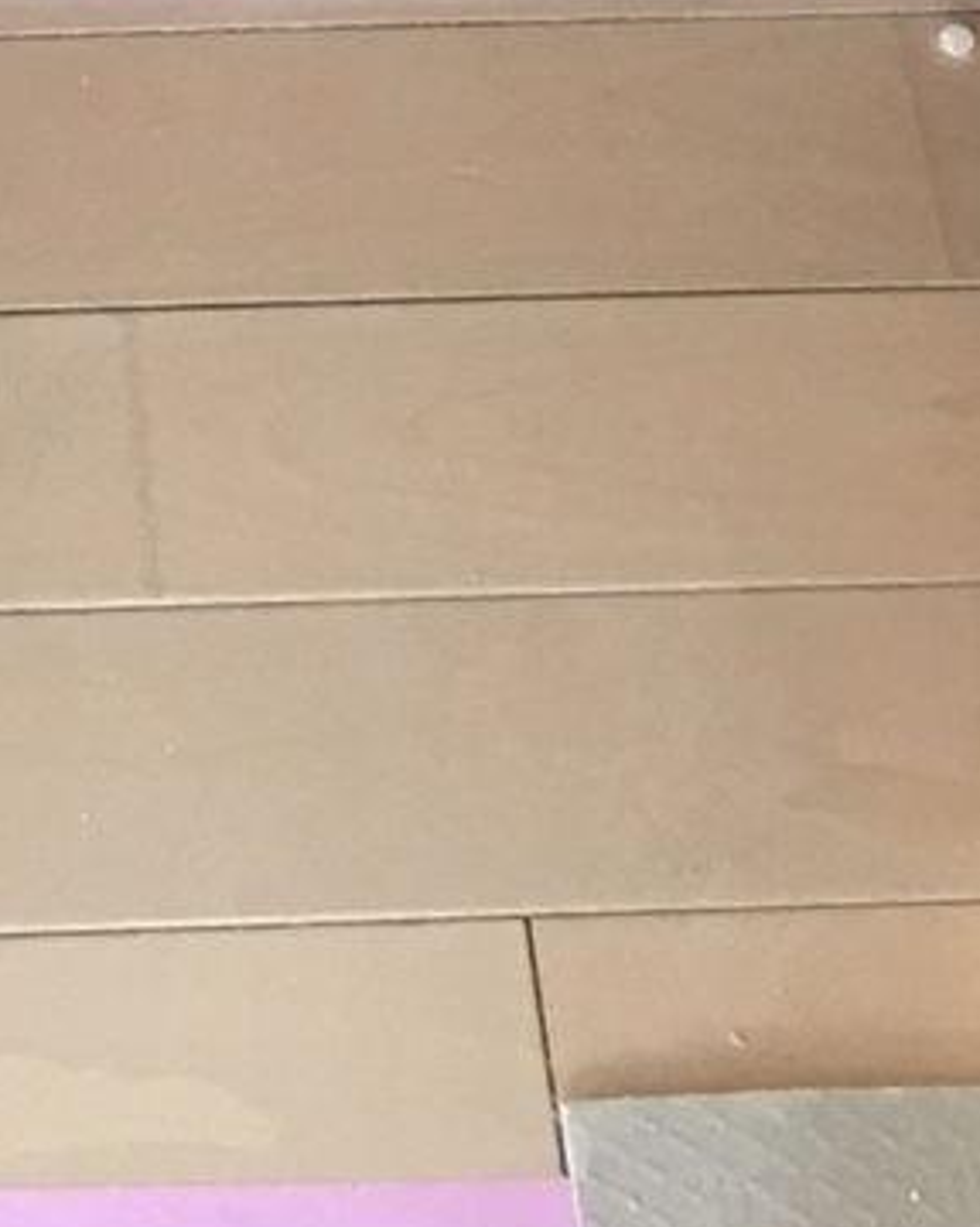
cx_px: -509
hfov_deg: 9.4
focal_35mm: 159
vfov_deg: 10.2
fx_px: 5767
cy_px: -1948
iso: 100
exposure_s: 1/10
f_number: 2.2
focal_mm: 4.15
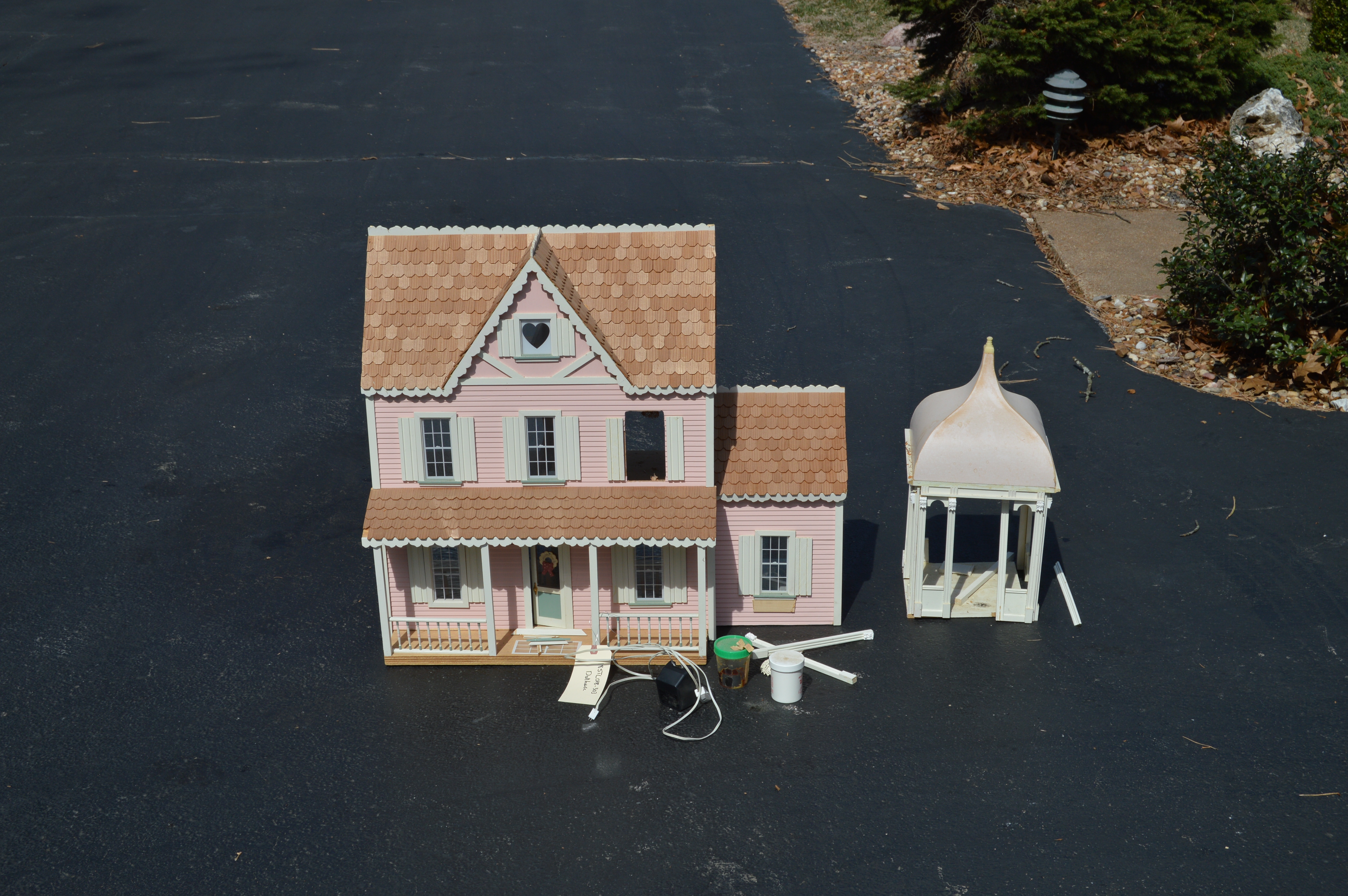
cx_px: 674
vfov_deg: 28.9
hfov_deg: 42.4
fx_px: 1740
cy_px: 448
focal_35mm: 46
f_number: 10
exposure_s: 1/320
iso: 100
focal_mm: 31
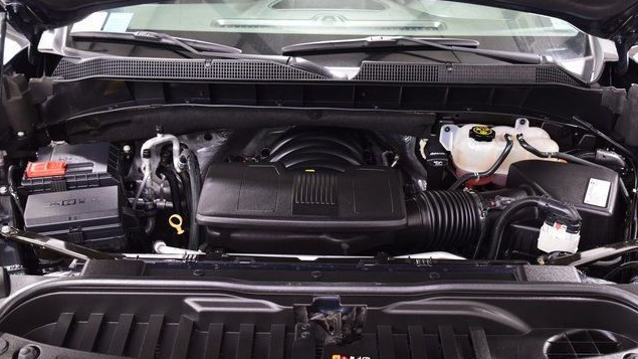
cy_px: 192
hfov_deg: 52.8
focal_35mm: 38
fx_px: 643
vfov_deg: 31.2
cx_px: 317
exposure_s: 1/15
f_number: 4.5
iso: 1600
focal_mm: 24
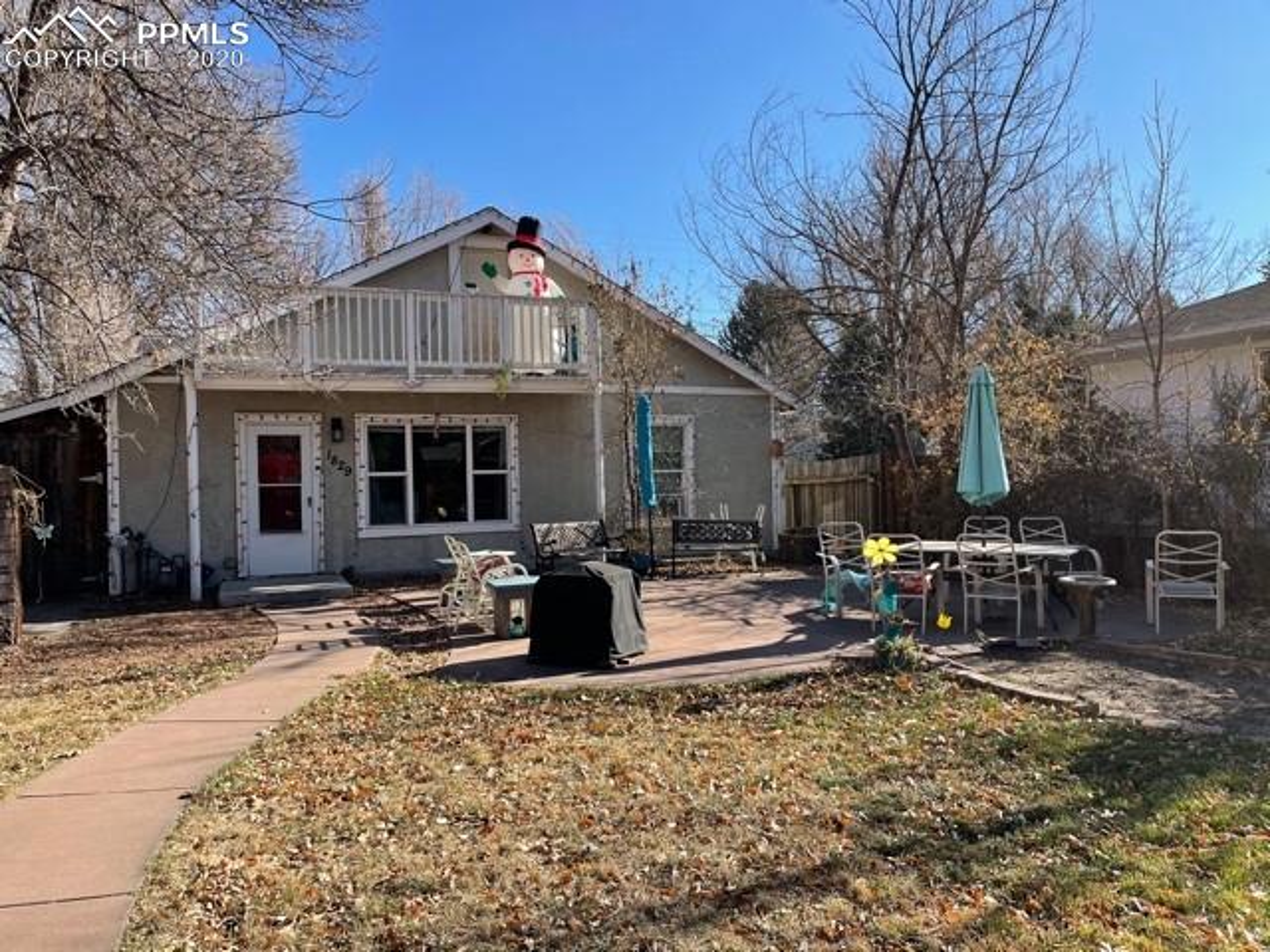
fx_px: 954
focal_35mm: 26
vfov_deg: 53.1
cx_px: 635
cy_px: 476
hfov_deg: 67.3
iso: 32
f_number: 1.6
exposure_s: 1/1825
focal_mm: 4.2
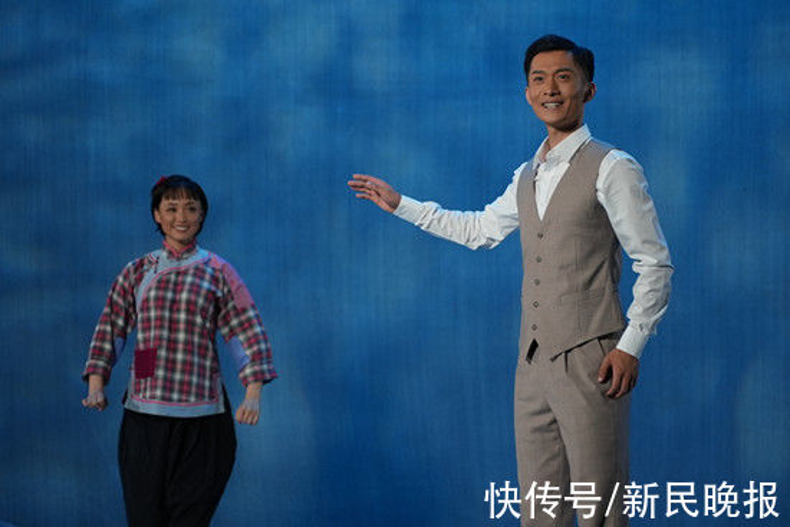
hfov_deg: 18.3
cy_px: 264
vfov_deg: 12.2
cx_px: 395
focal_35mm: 112
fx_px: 2458
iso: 800
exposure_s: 1/100
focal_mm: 75
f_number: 2.8
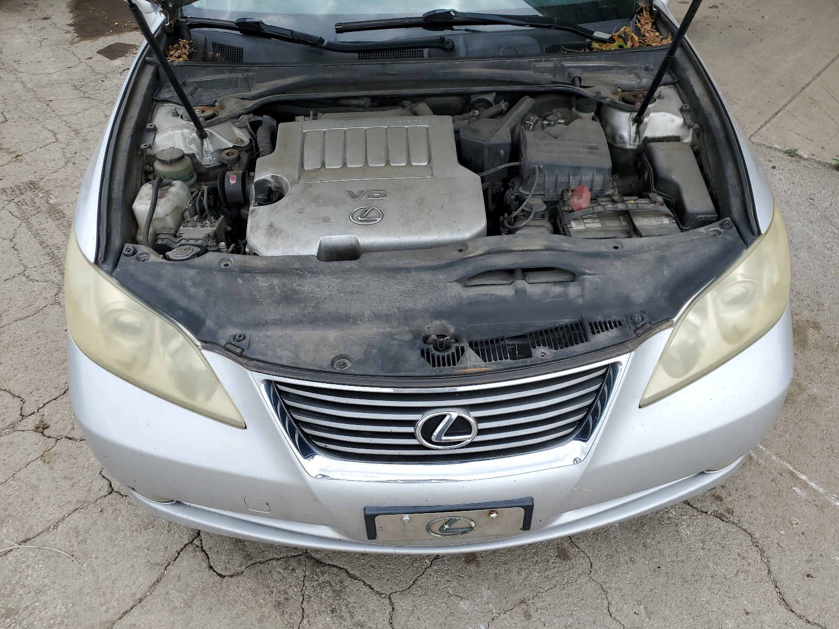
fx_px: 630
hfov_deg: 67.3
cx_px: 420
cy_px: 314
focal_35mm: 26
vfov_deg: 53.1
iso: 50
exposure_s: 1/1250
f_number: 1.5
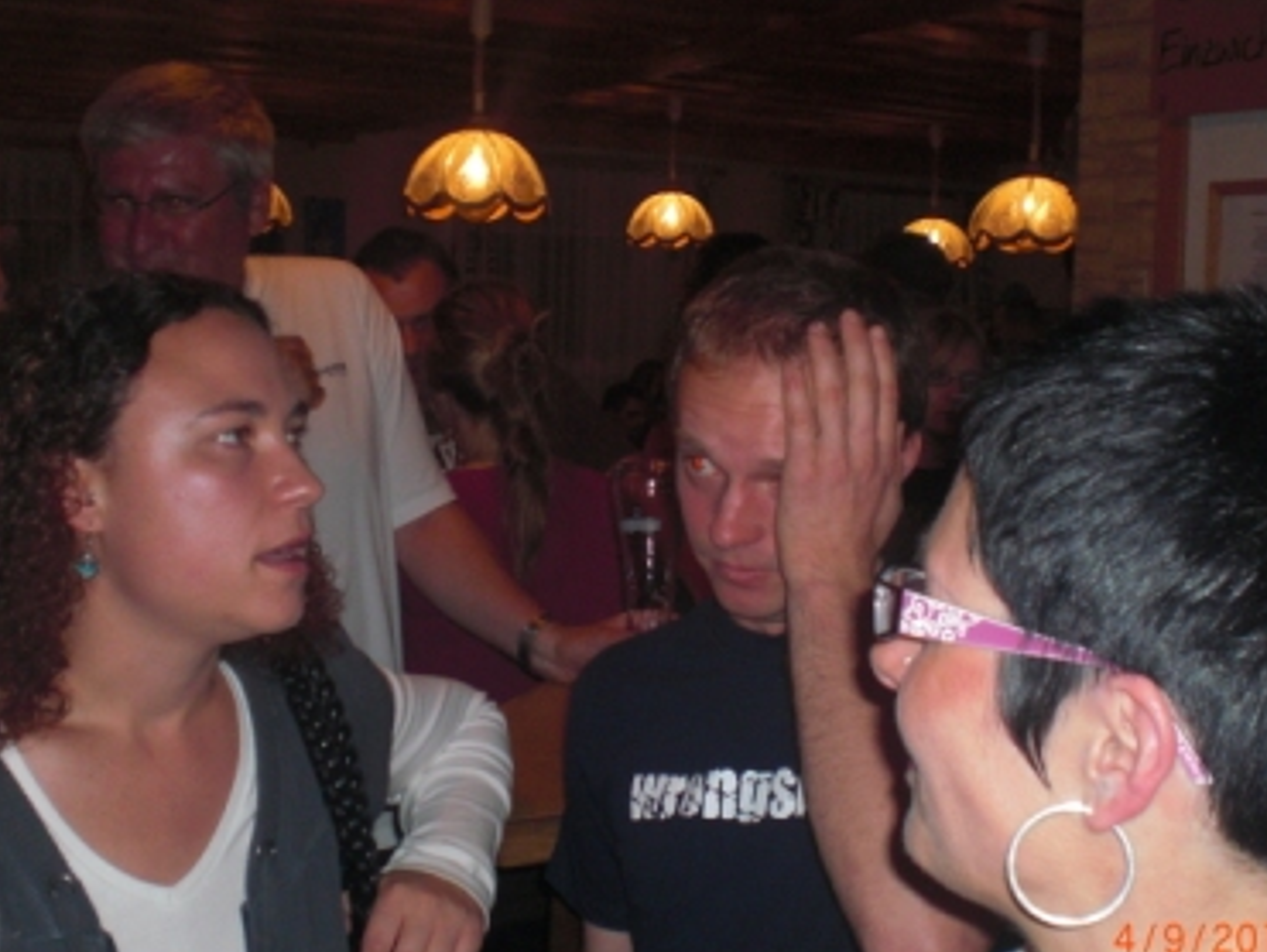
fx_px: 1685
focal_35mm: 46
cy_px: 483
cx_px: 634
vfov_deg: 31.6
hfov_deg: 41.2
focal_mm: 6.3
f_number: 3.1
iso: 200
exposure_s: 1/60
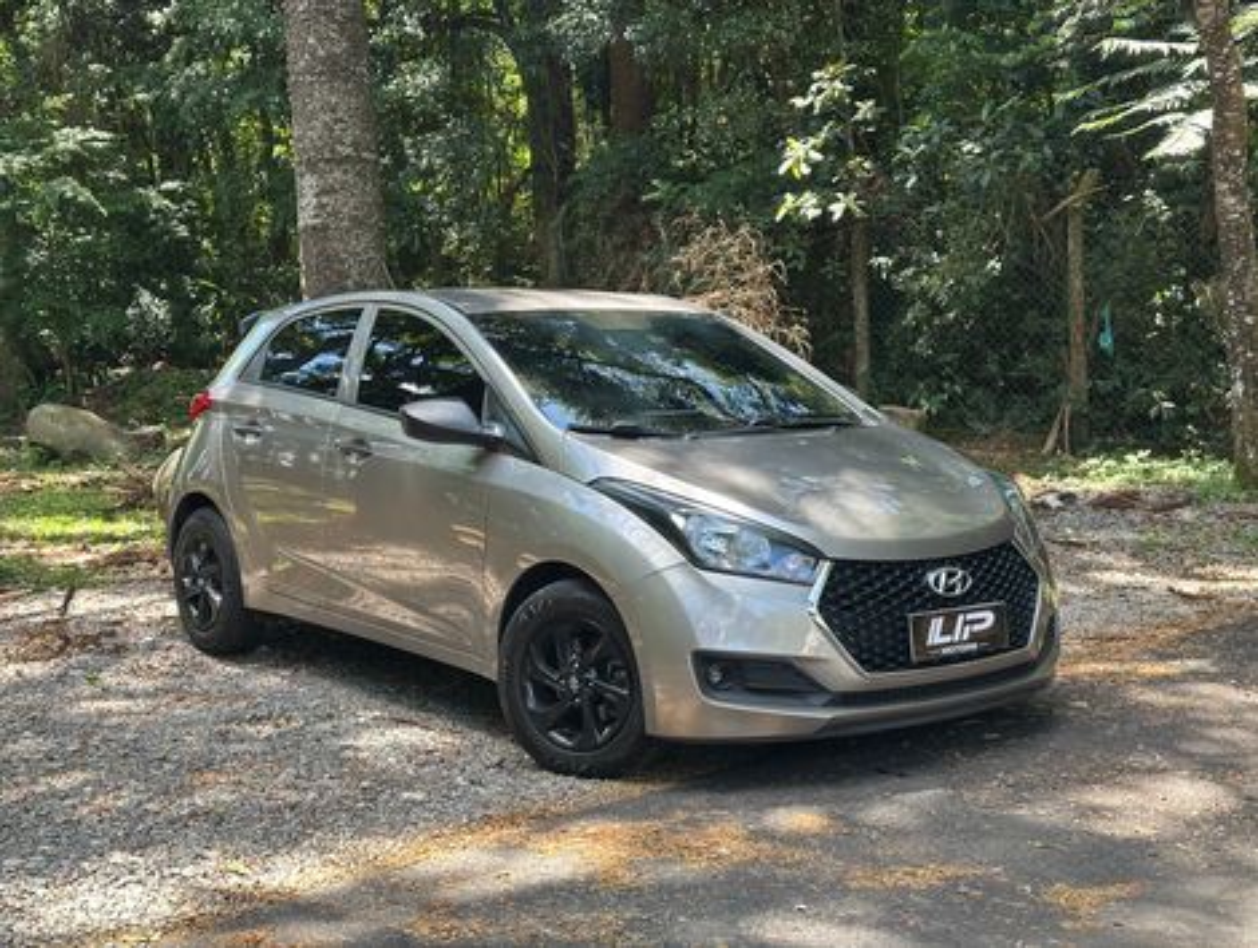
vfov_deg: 30.3
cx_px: 629
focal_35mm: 48
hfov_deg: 39.6
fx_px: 1747
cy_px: 474
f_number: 1.78
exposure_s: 1/208
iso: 64
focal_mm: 6.86
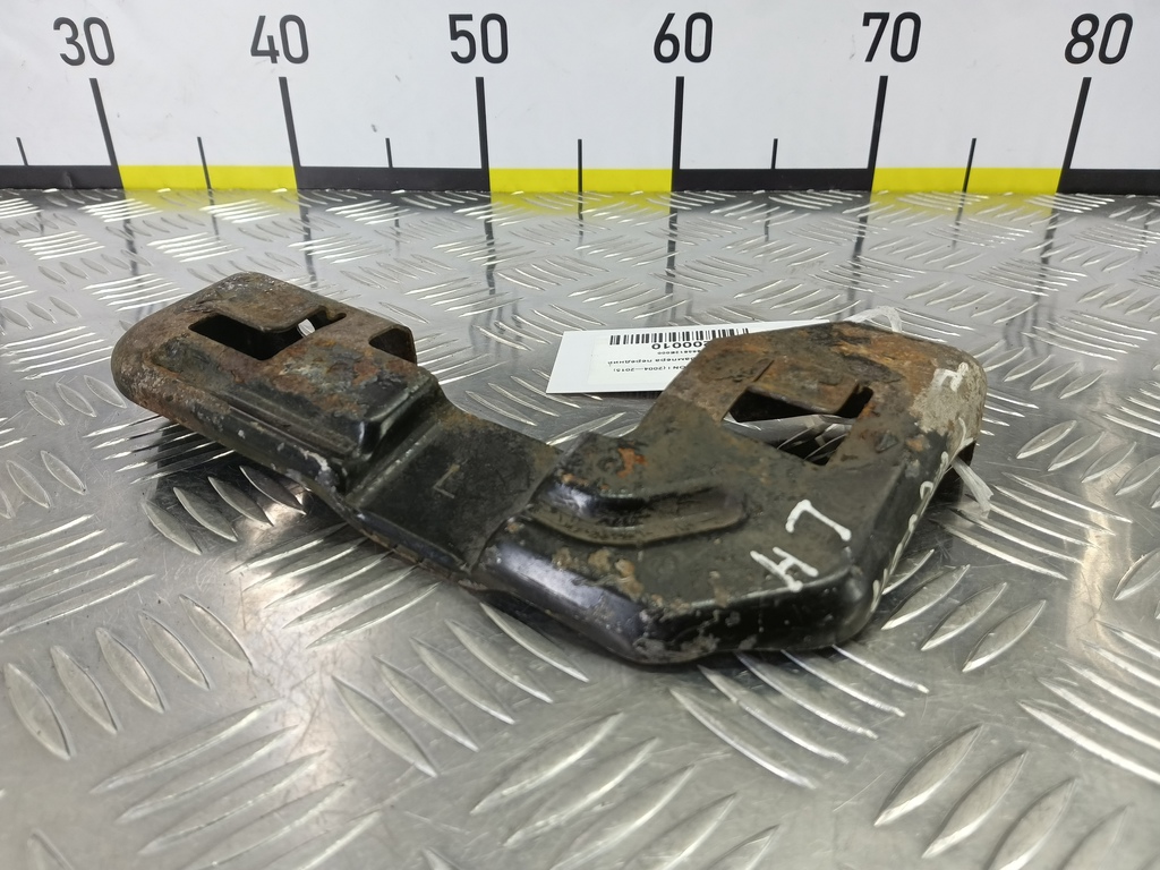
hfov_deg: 73.9
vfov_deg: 58.9
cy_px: 435
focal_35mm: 23
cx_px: 580
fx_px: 771
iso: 137
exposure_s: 1/50
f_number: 1.6
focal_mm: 4.11
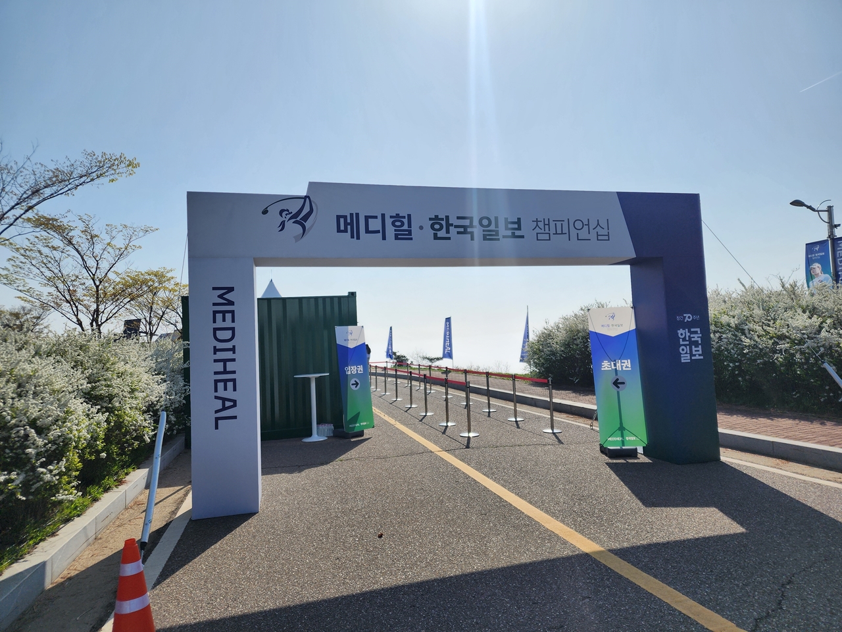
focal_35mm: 23
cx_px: 421
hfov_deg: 73.9
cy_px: 316
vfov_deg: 58.9
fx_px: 559
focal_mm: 6.4
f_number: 1.8
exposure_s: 1/3059
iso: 12
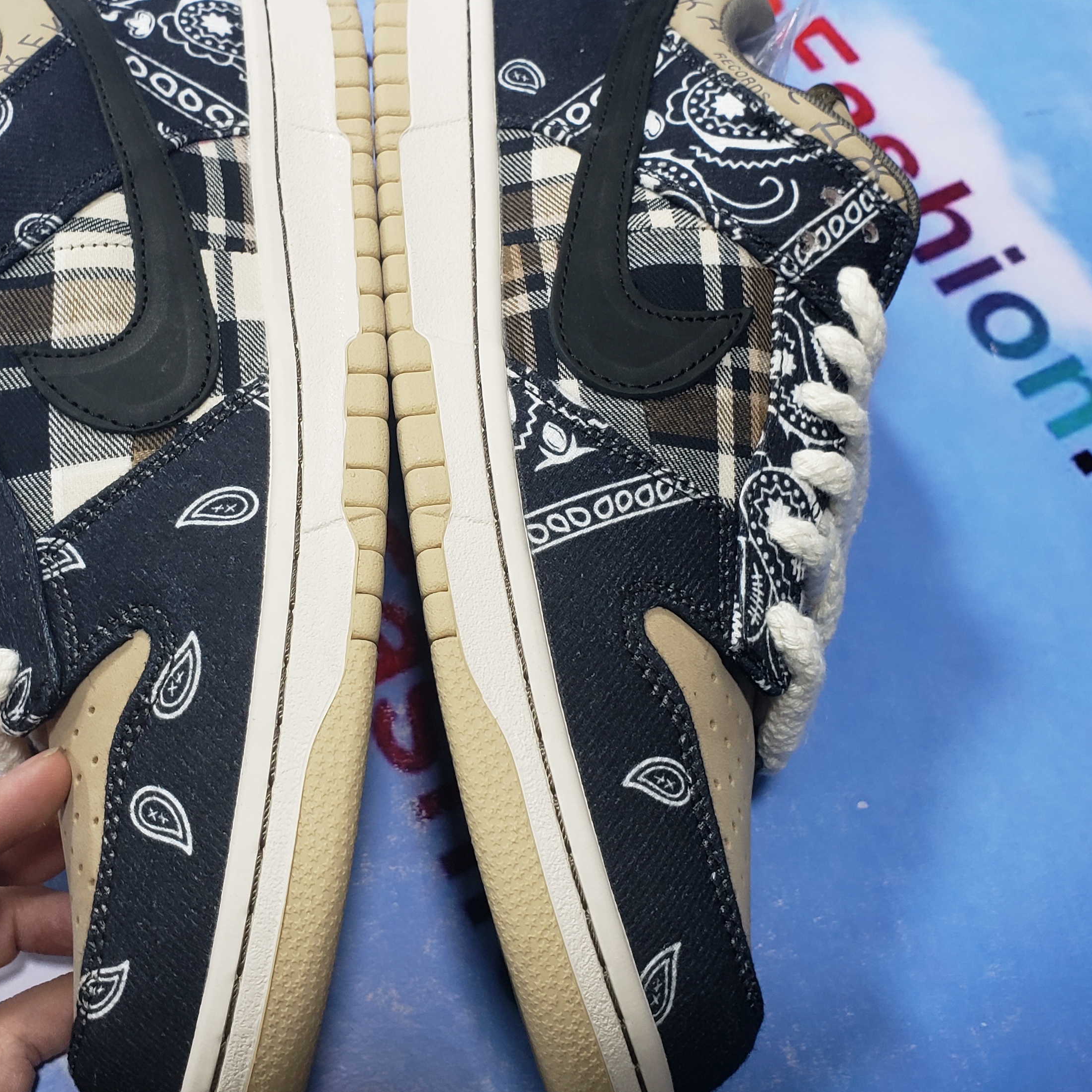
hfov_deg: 39.9
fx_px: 1499
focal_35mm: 42
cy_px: 489
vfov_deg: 40.0
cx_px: 444
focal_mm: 4.3
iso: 100
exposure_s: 1/50
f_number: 1.5
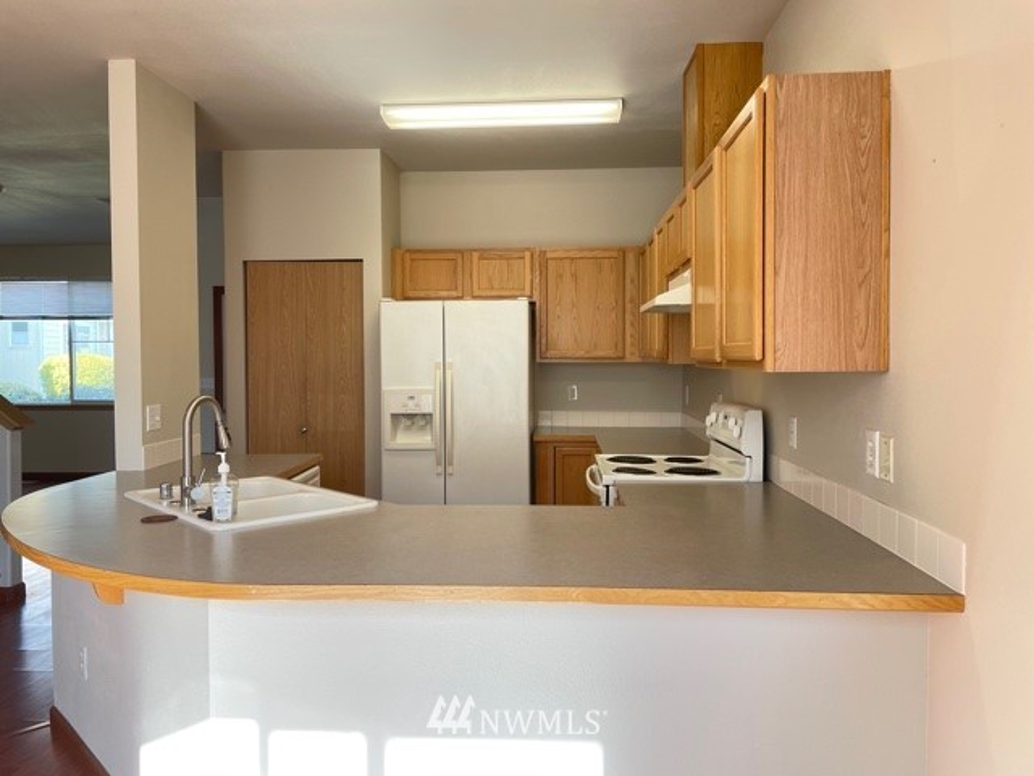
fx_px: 777
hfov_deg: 67.3
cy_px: 388
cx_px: 517
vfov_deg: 53.1
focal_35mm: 26
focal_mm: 4.2
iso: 80
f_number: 1.6
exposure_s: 1/120
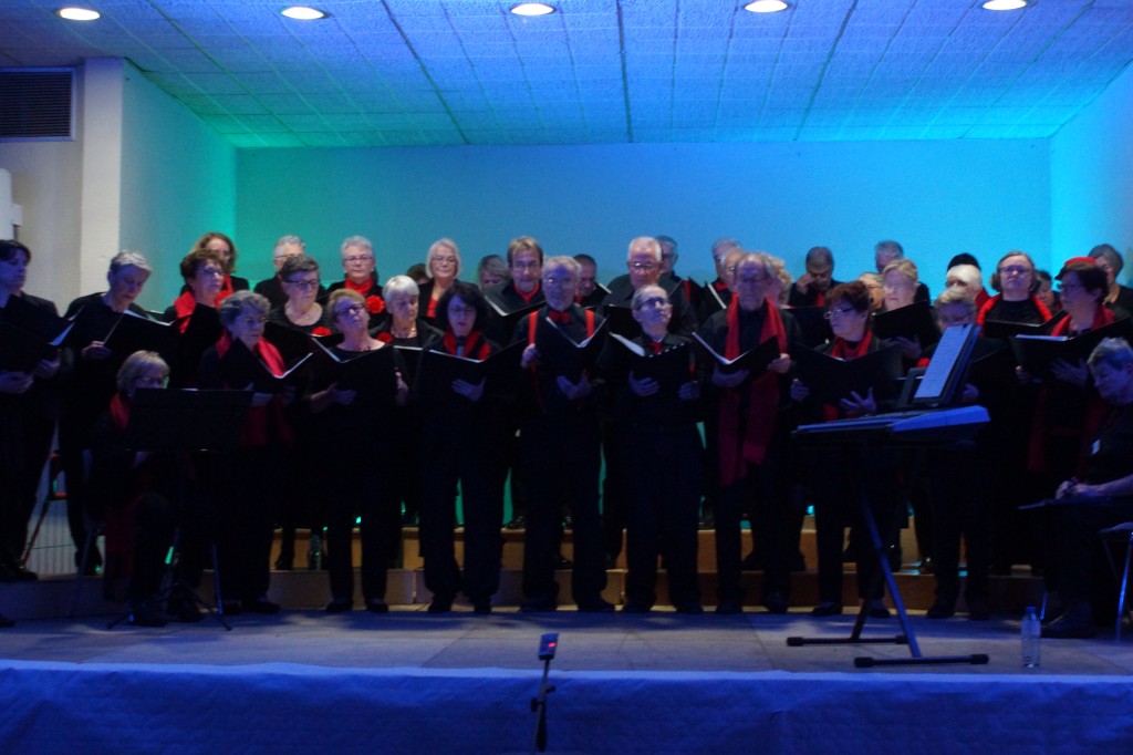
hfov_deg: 37.9
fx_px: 1652
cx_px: 566
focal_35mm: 52
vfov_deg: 25.7
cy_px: 378
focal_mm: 35
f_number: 5.6
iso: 1600
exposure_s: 1/20
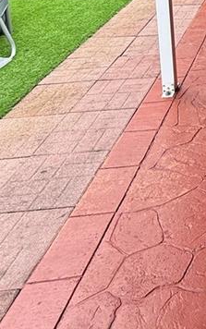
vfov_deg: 33.9
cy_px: -48
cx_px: 371
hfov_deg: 19.4
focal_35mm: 50
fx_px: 448
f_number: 2.2
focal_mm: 2.22
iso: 64
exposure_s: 1/119
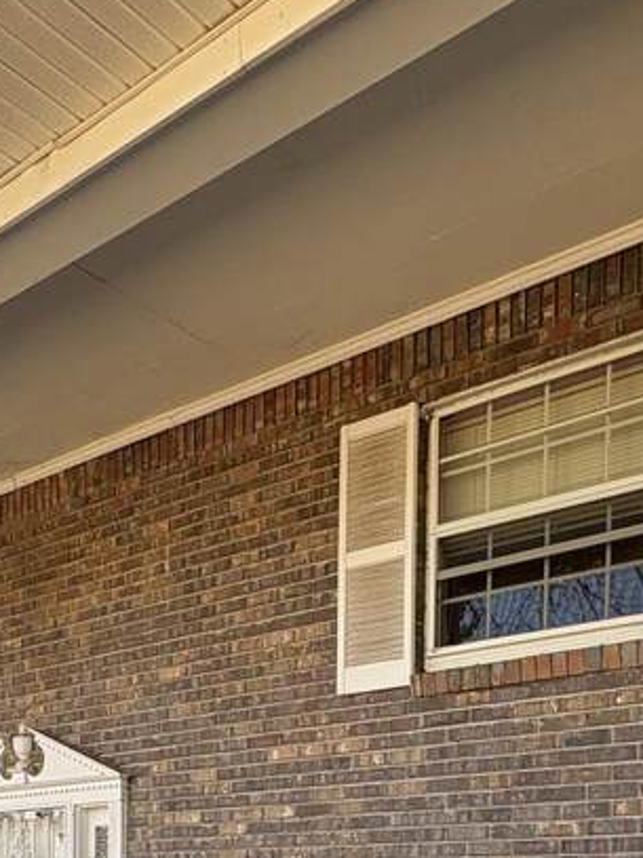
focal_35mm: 44
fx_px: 1090
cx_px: 358
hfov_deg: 32.8
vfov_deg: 36.2
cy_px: 951
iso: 40
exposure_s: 1/155
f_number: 2.2
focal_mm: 2.22
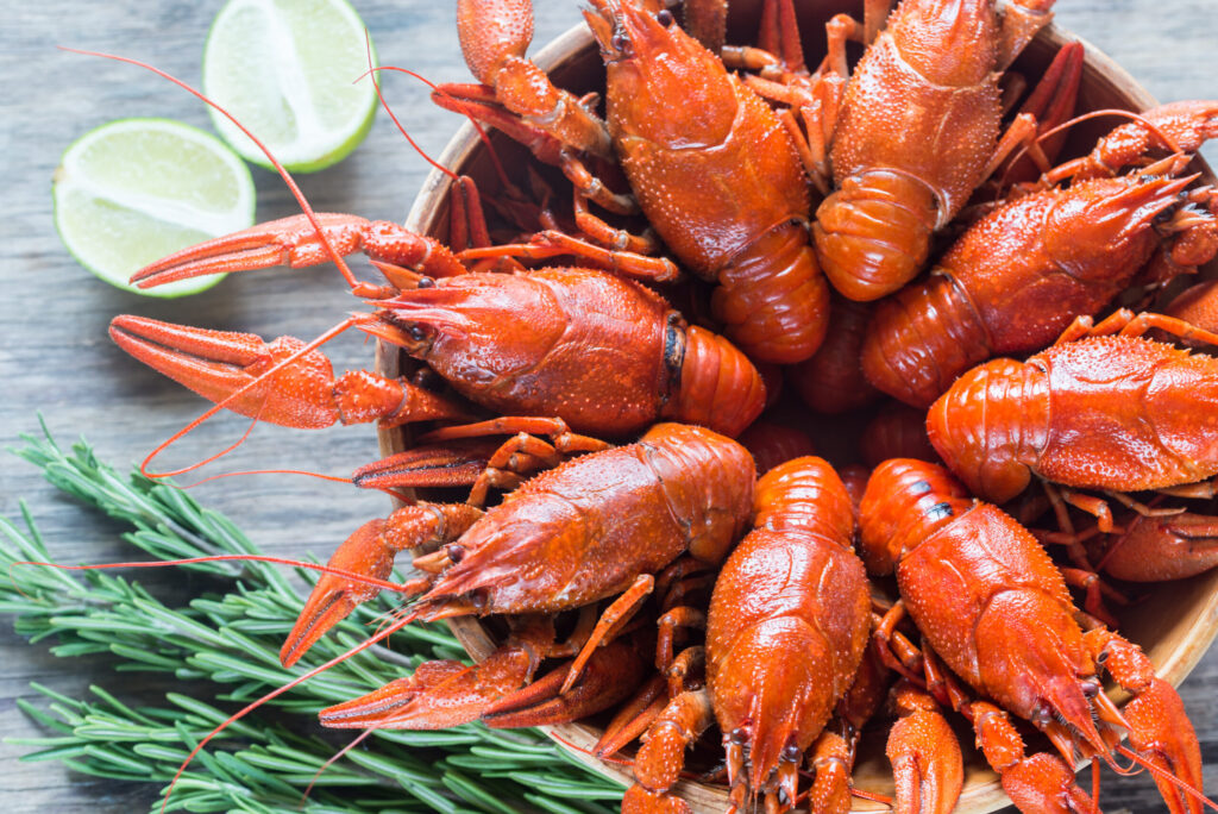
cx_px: 609
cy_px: 407
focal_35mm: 90
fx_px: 3047
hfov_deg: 22.6
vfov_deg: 15.2
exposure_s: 1/3
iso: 250
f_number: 6.3
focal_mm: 90
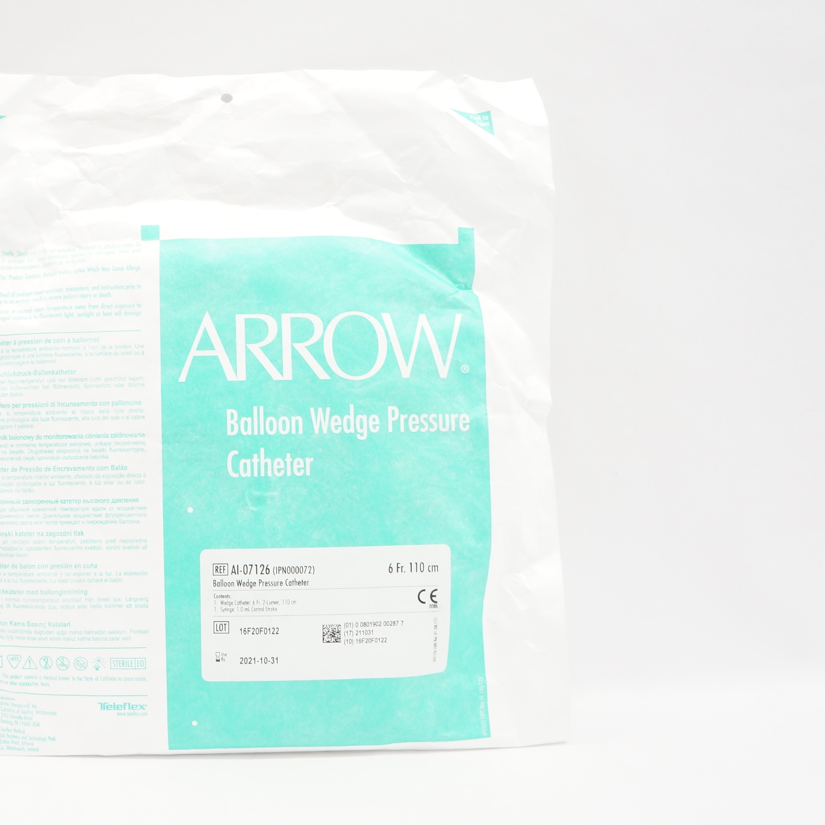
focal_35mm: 38
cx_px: 207
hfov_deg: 42.5
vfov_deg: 43.9
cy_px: 403
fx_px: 1025
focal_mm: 18
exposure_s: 1/30
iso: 400
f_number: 7.1
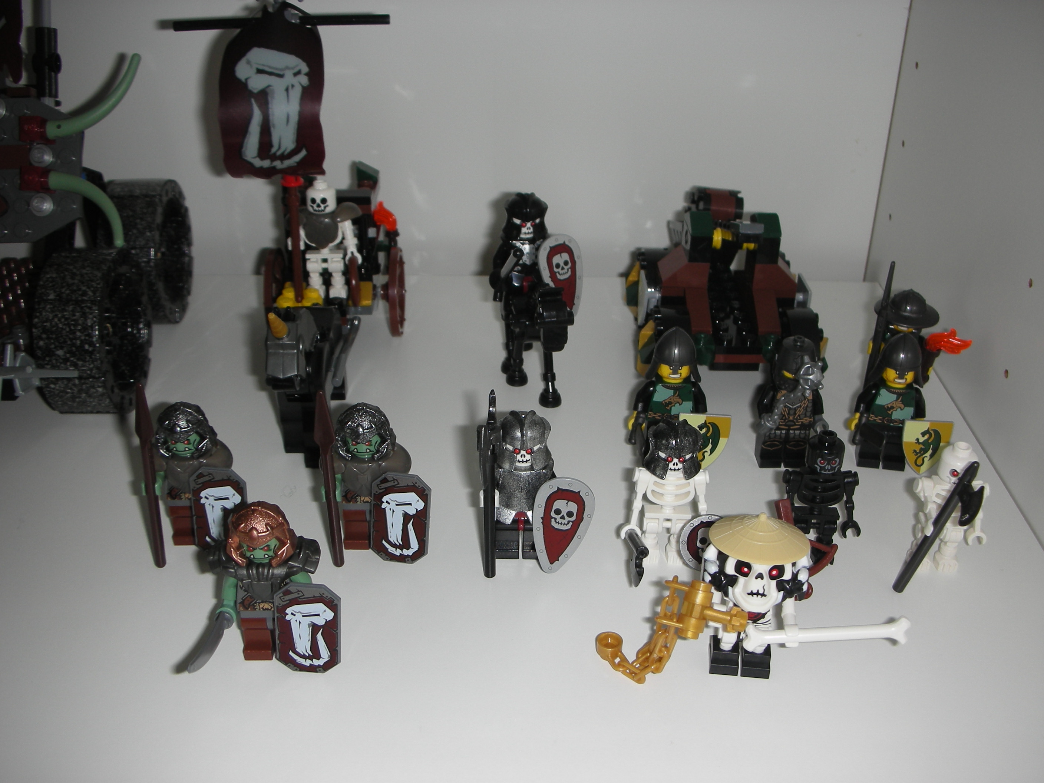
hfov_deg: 52.6
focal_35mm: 35
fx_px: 1056
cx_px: 522
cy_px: 392
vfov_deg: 40.7
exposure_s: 1/60.1
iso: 50
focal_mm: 5.8
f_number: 3
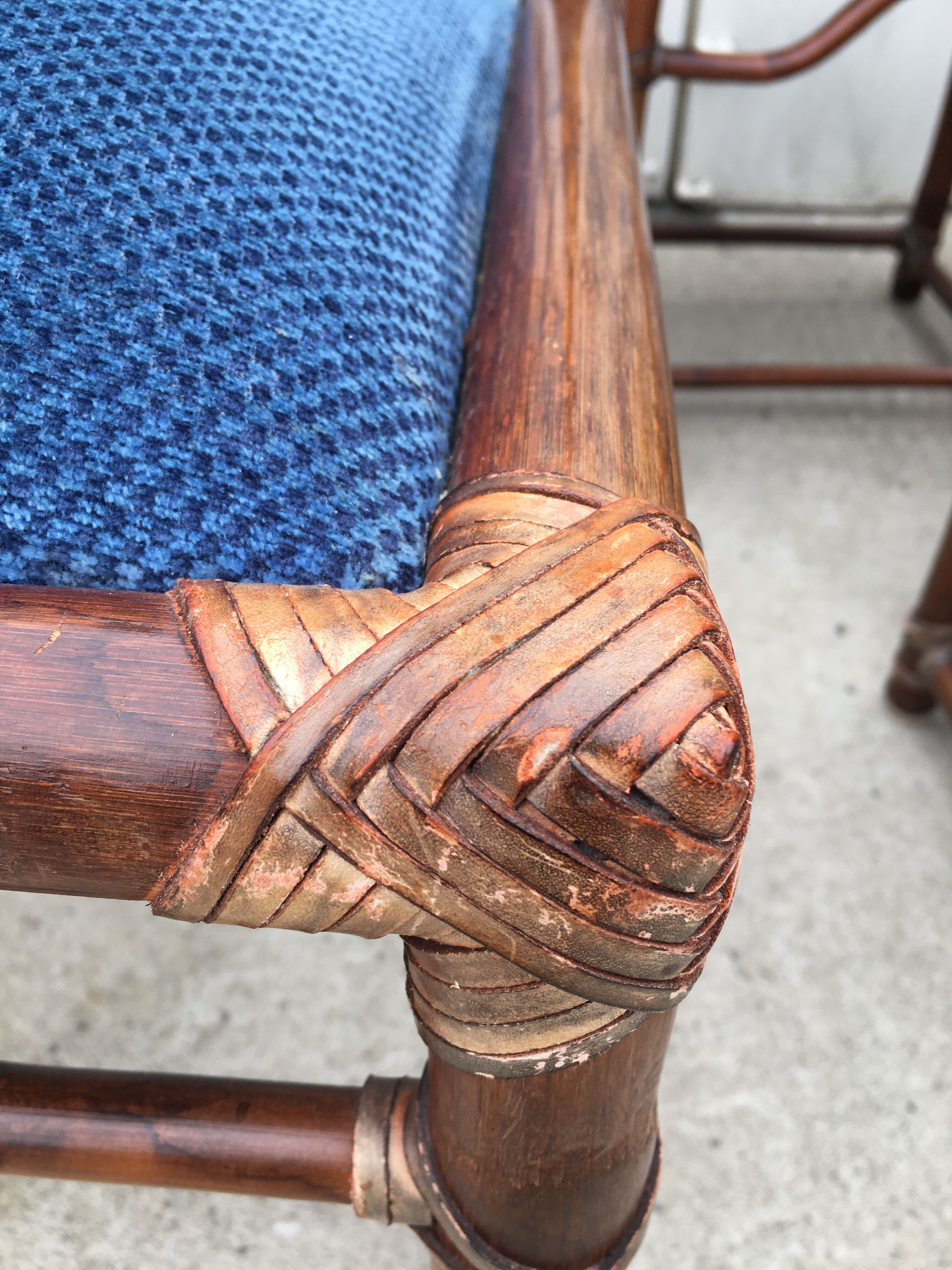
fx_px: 1063
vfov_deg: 61.7
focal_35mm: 29
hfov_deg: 48.2
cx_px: 476
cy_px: 635
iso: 25
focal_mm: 4.15
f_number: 2.2
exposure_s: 1/146
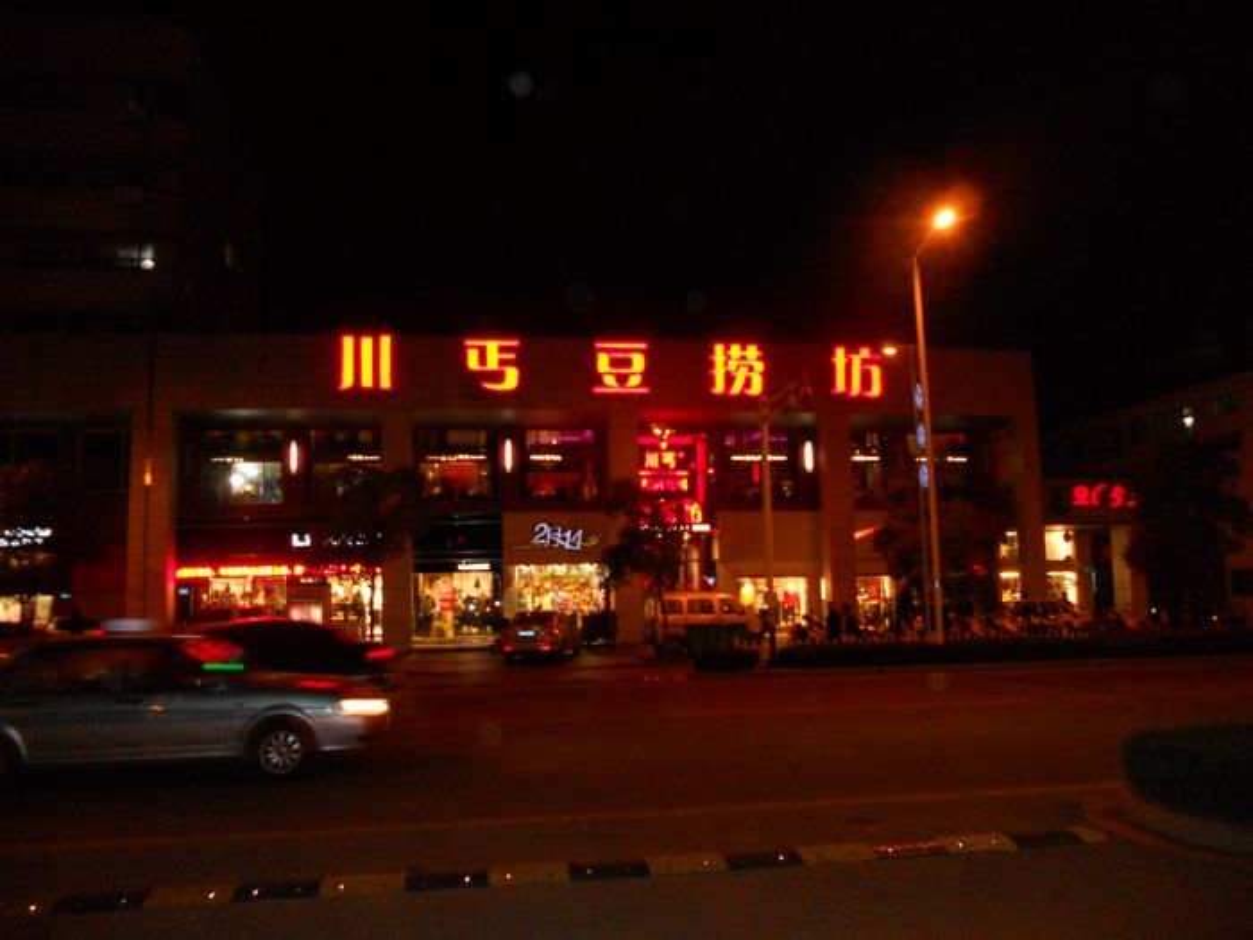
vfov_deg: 51.4
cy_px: 470
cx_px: 626
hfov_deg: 65.3
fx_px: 977
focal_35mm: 27
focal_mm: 4.9
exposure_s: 1/25
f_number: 3.2
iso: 400
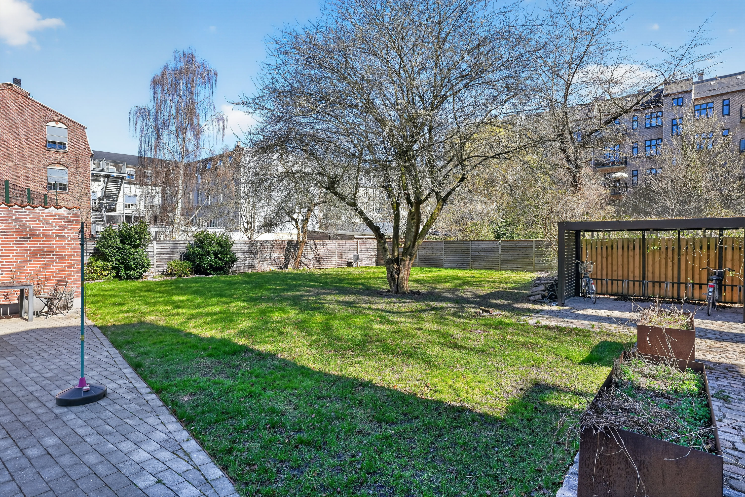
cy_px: 248
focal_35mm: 19
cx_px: 372
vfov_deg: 64.6
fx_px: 393
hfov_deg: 86.9
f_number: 8
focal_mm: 19
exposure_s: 1/40
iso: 400
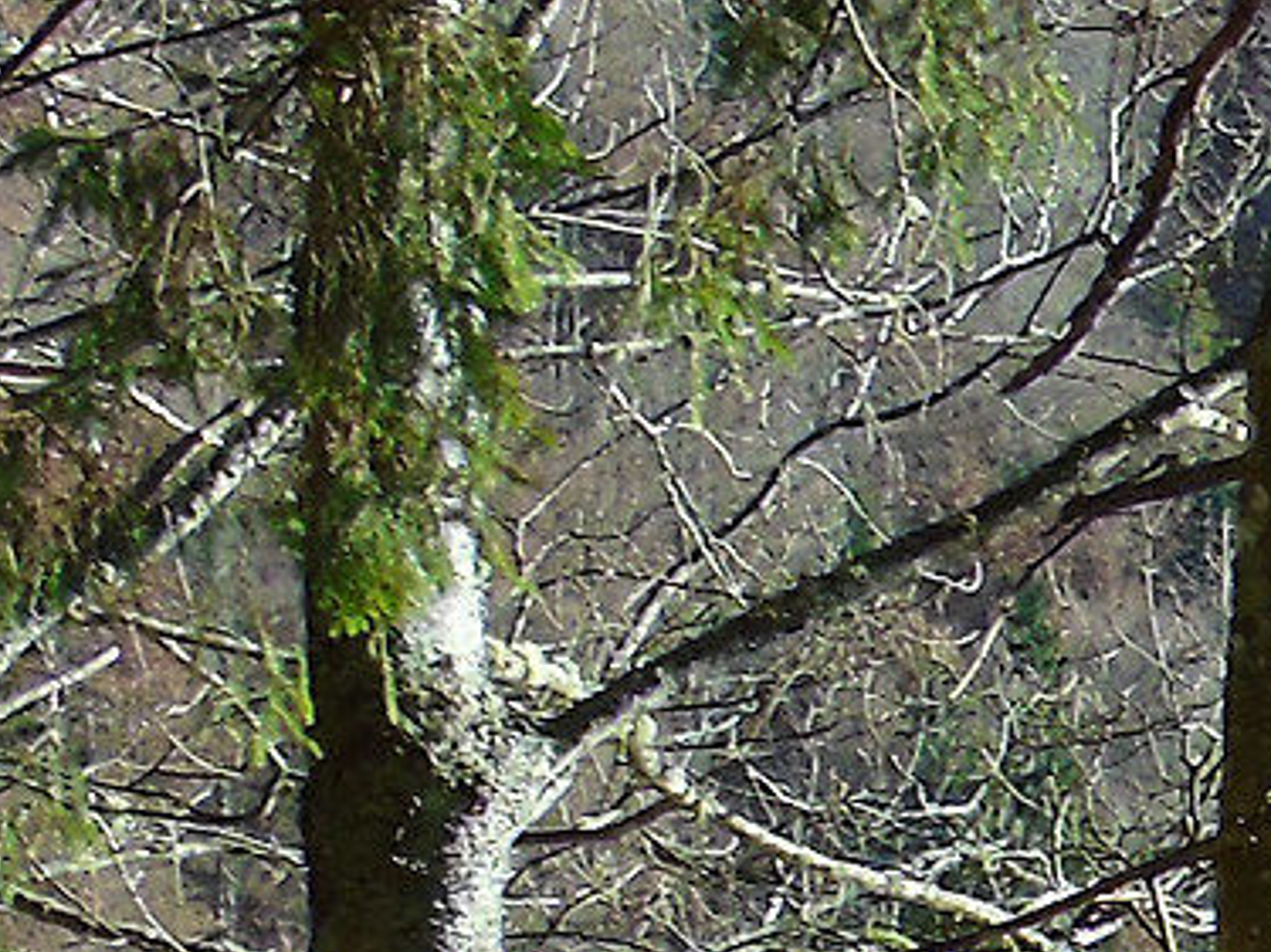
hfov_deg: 7.2
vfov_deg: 5.5
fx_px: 9397
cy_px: 2670
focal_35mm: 256
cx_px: 3111
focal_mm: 7.1
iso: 80
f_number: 3.9
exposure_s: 1/200
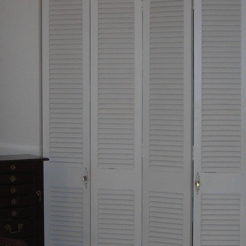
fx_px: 804
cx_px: 106
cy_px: 115
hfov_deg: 17.4
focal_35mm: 100
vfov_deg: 17.4
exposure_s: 1/60.1
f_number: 3.2
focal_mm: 6.3
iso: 97
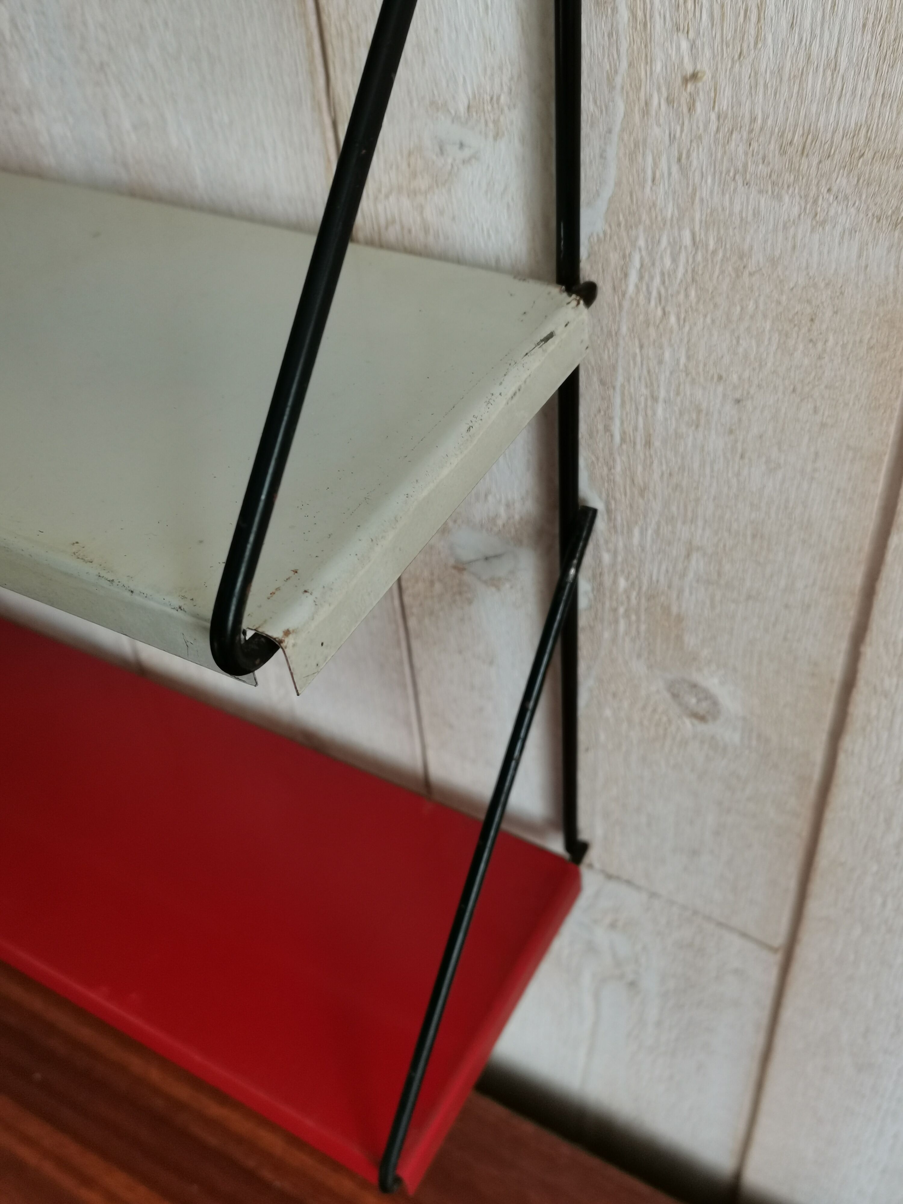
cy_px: 602
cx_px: 452
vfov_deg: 56.8
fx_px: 1113
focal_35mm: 32
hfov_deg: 44.2
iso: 125
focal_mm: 4.75
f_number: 1.8
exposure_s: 1/100
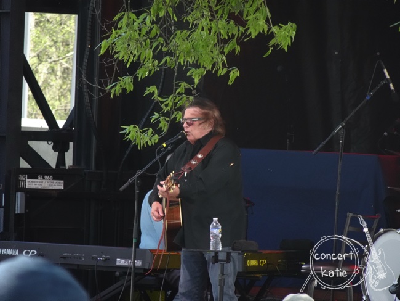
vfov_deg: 3.2
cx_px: 200
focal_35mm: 467
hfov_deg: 4.2
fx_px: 5398
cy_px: 150
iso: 800
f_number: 6.3
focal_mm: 76.04
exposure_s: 1/250
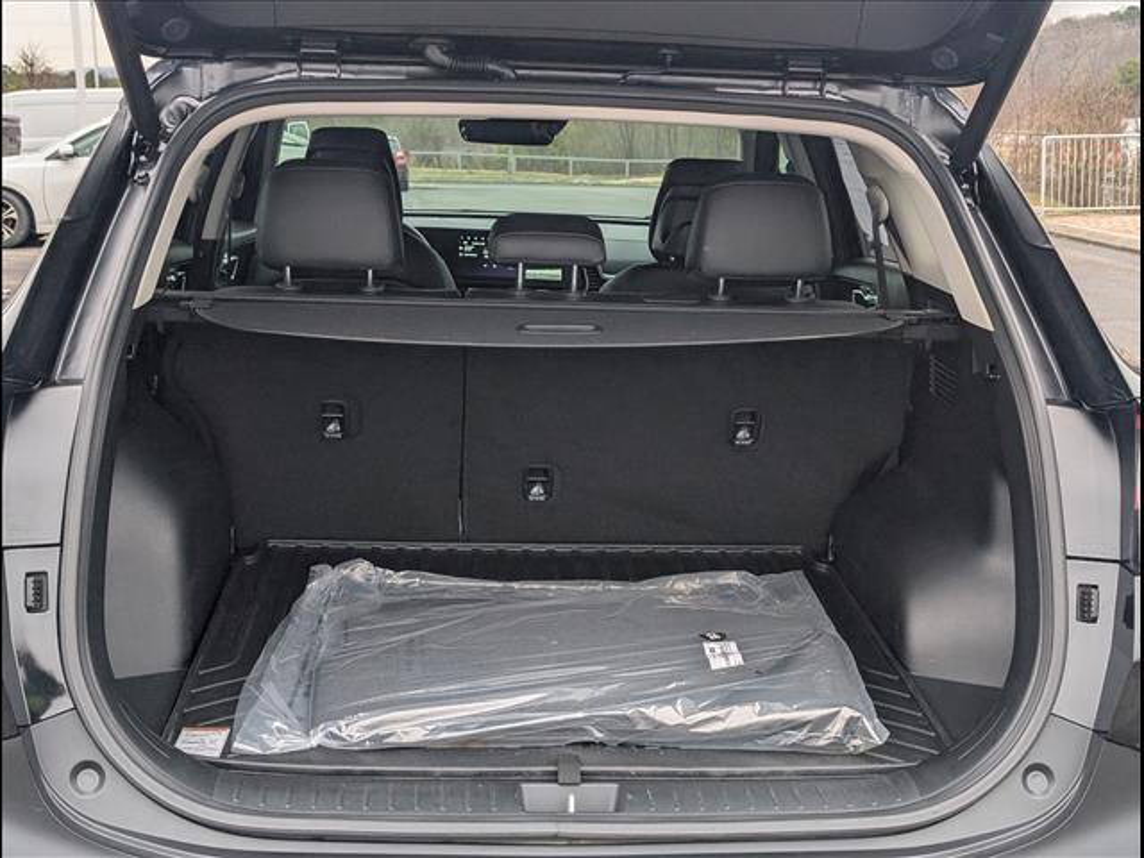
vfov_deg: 29.7
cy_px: 429
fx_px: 1619
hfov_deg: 38.9
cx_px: 572
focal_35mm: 49
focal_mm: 6.9
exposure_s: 1/238
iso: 45
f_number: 1.68
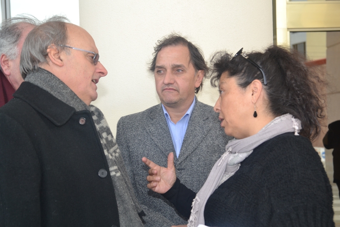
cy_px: 114
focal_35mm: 60
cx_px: 170
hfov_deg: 33.4
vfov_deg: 22.6
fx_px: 567
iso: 250
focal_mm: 40
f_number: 5.6
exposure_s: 1/125
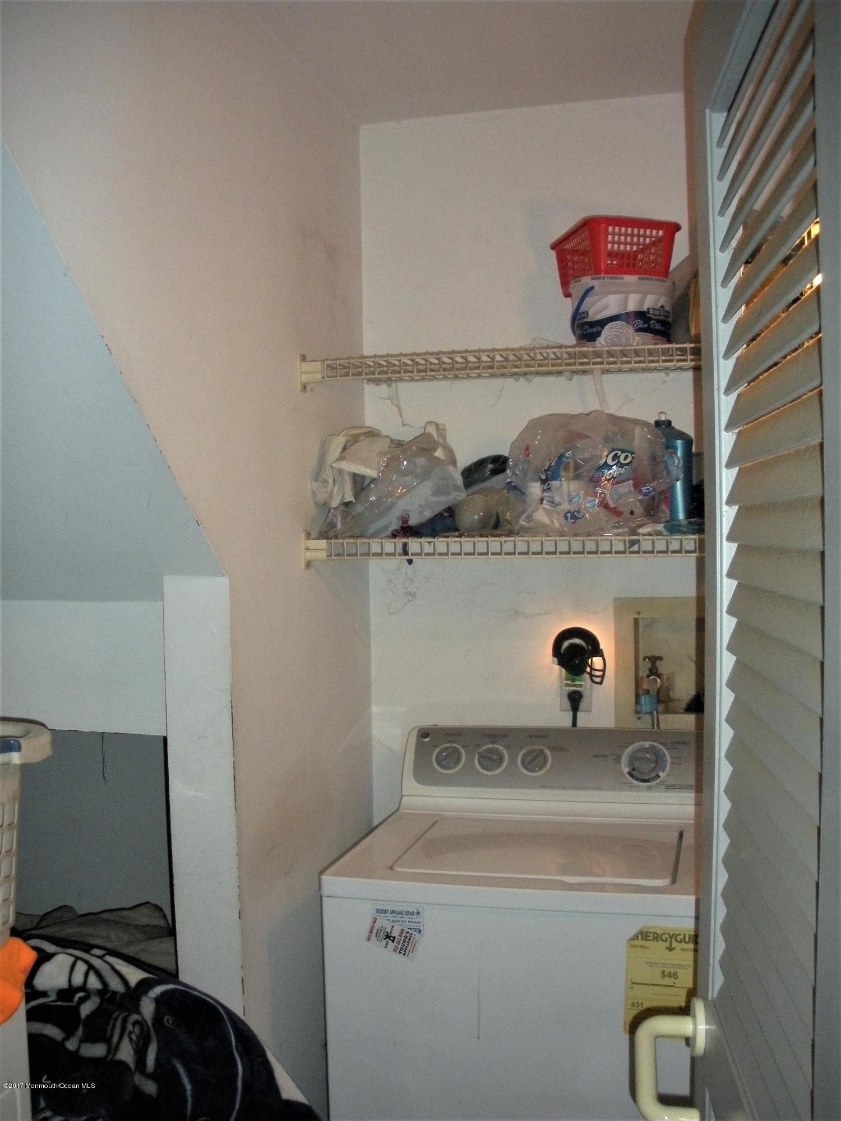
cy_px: 560
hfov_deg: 40.7
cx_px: 420
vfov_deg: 52.6
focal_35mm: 35
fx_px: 1134
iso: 400
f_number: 3.5
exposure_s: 1/60
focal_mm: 6.3
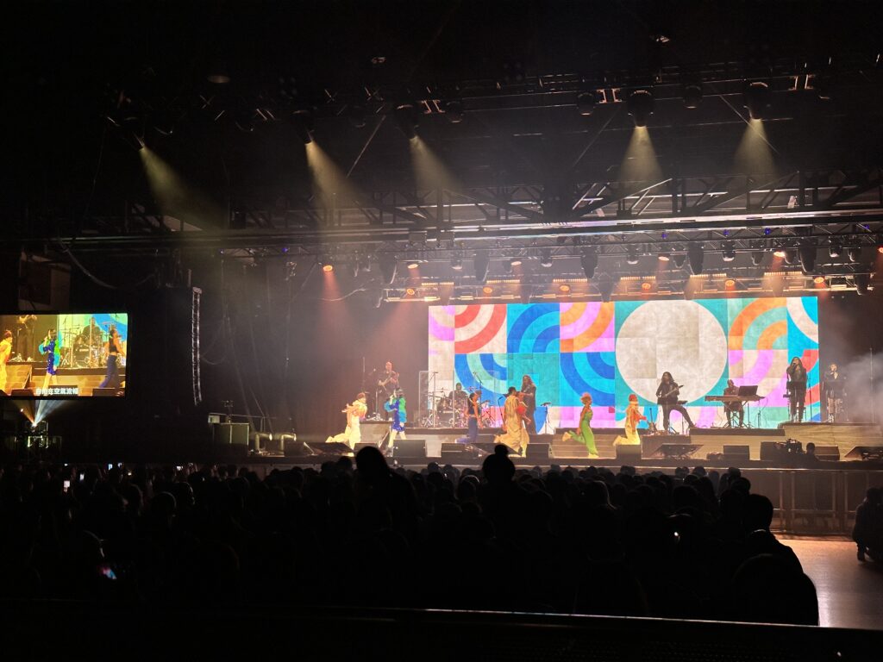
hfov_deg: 39.7
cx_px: 442
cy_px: 331
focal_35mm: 48
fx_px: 1224
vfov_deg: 30.3
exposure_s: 1/83
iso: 80
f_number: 1.78
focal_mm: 6.86
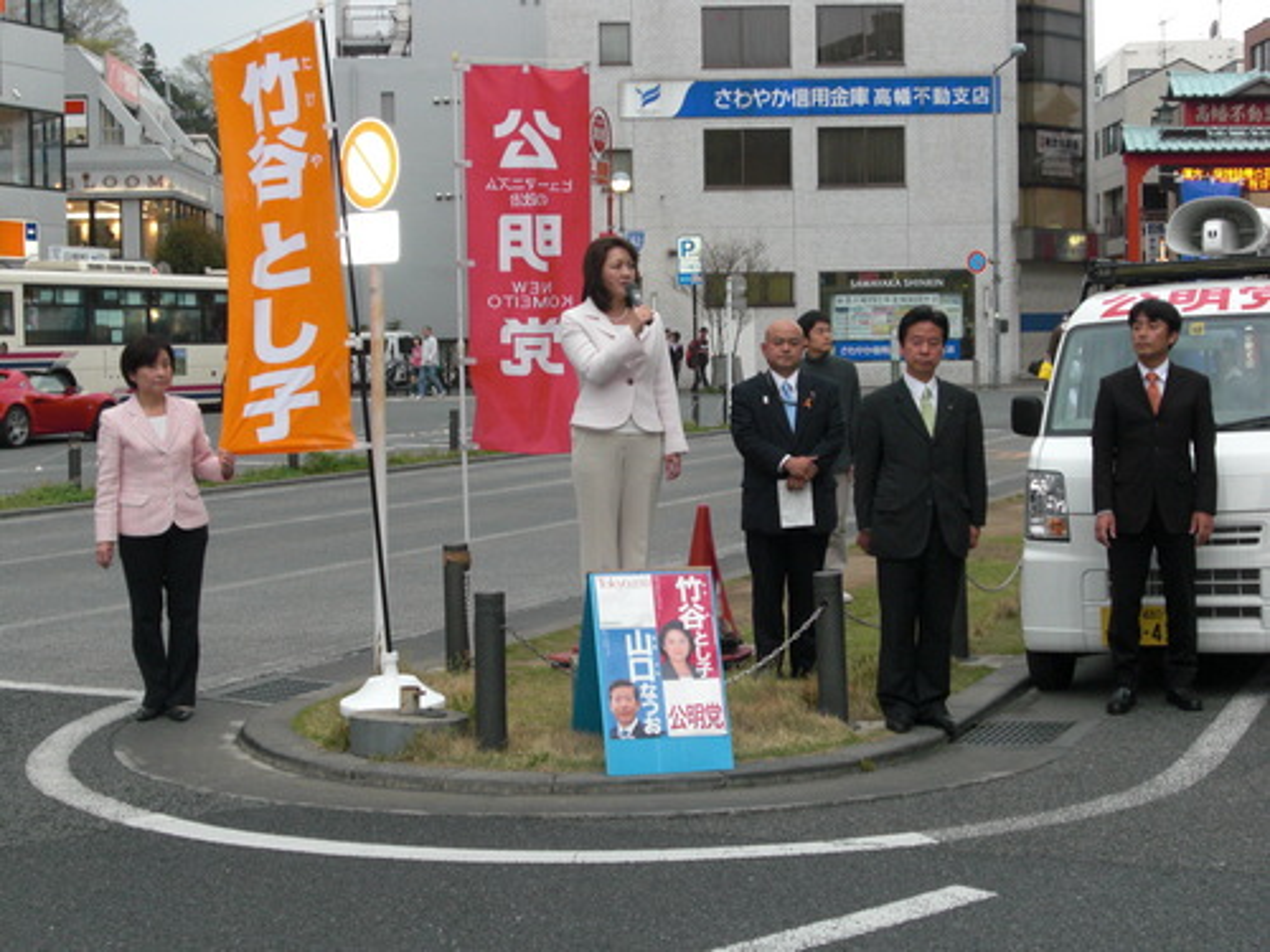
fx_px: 2238
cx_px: 635
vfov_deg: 24.0
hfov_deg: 31.7
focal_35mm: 61
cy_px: 476
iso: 200
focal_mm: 10.8
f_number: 3.8
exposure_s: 1/60
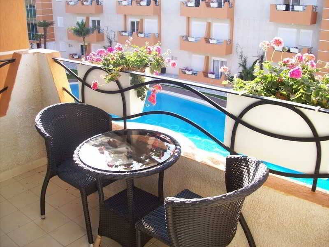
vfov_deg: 39.7
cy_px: 124
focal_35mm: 36
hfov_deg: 51.4
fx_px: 342
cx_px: 164
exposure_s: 1/224
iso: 80
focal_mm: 6
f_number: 2.7
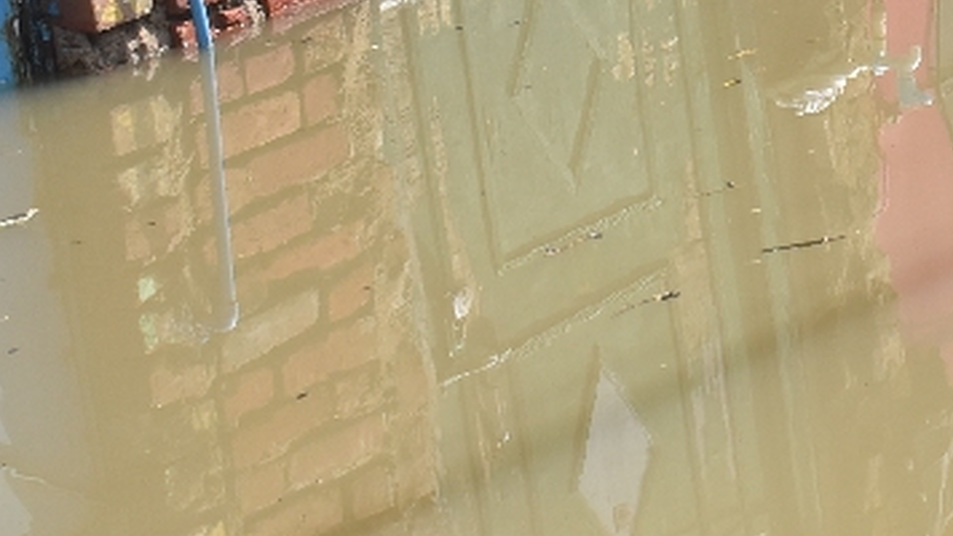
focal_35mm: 124
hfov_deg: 16.7
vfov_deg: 9.3
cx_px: 1095
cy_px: -405
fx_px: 3133
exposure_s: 1/800
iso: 400
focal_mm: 20
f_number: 6.3
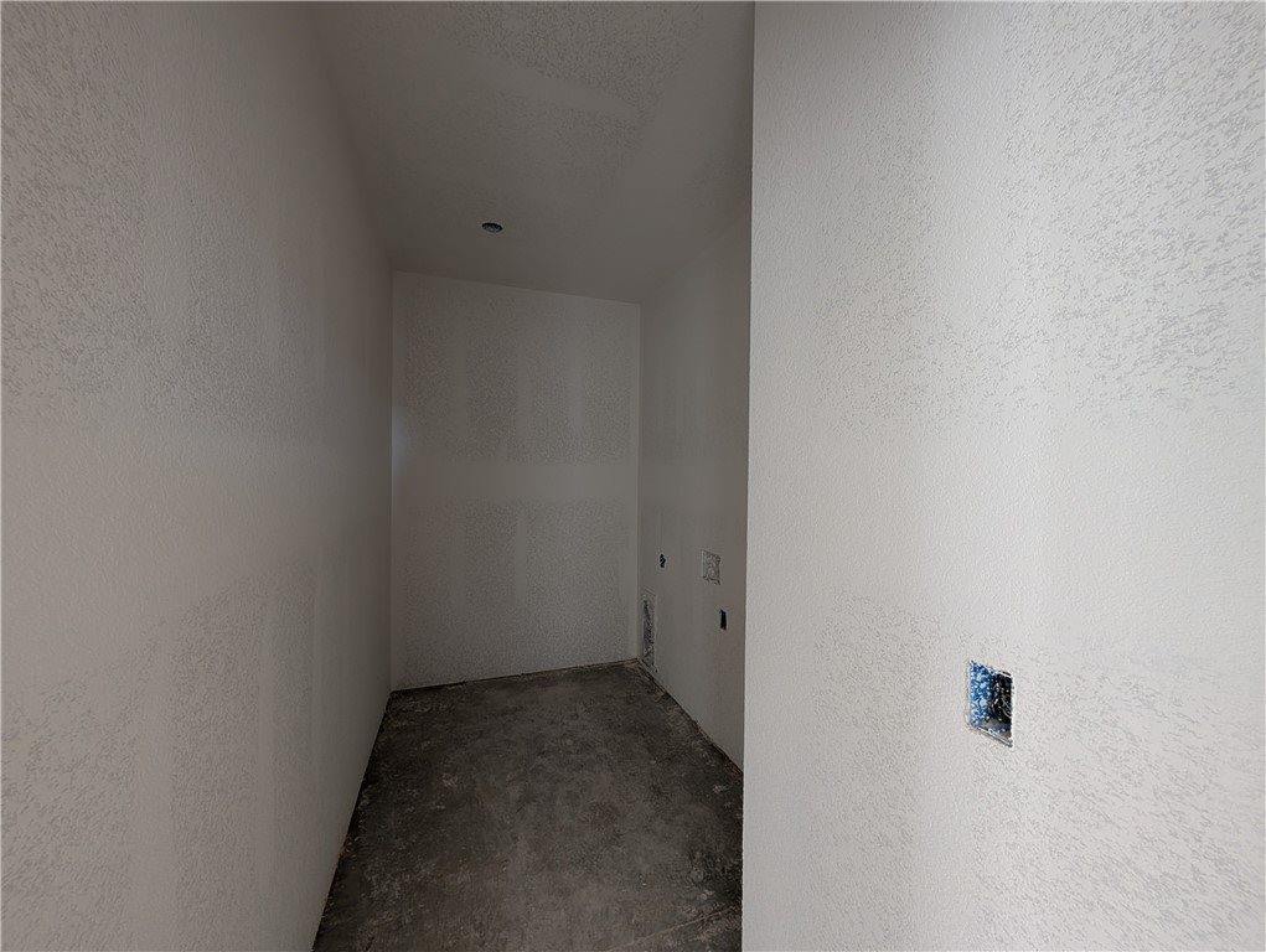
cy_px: 476
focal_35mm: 12
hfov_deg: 110.5
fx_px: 439
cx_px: 633
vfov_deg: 94.6
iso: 99
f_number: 1.7
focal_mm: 2.02
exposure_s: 1/23.8
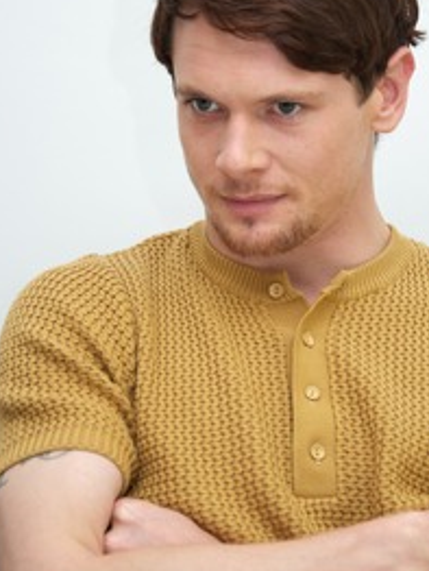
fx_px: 3266
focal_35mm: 198
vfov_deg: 10.0
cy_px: 229
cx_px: 263
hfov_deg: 7.5
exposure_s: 1/60
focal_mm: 135
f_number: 5.6
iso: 640
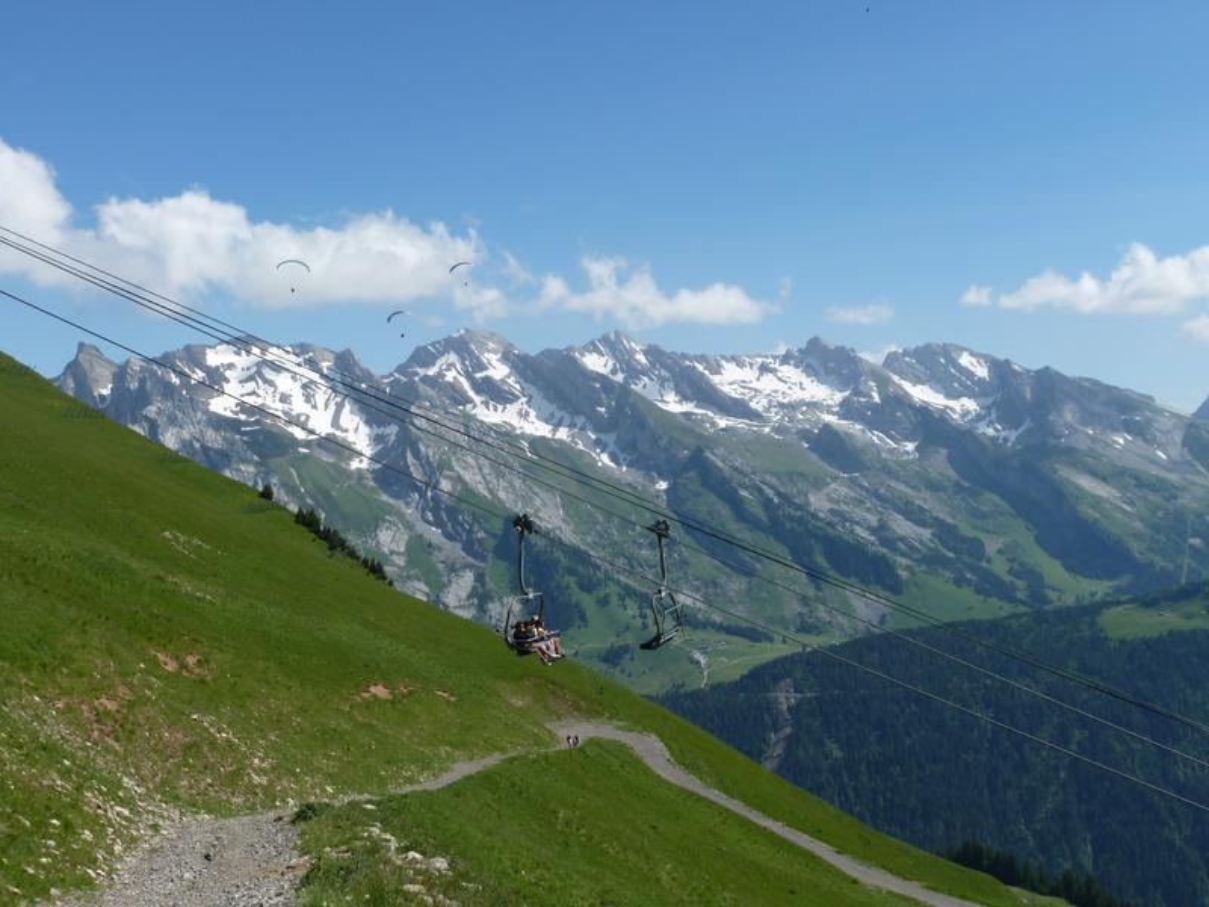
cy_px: 454
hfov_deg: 42.1
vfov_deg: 32.2
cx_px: 604
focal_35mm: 45
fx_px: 1572
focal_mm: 8
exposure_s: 1/500
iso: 100
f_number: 5
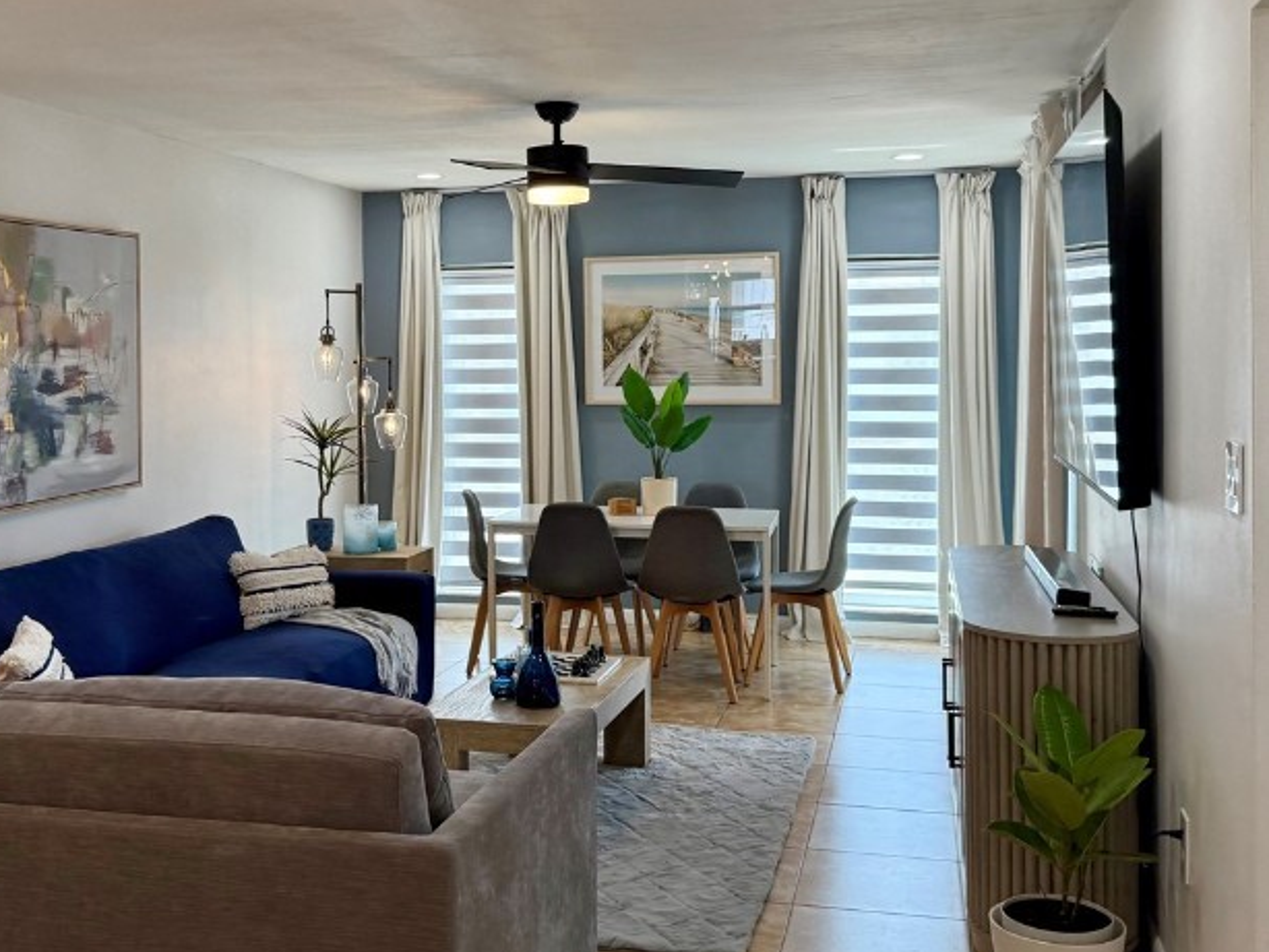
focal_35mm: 40
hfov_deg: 46.7
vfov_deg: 35.9
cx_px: 566
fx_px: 1467
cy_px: 388
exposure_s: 1/164
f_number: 1.78
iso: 160
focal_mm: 6.76
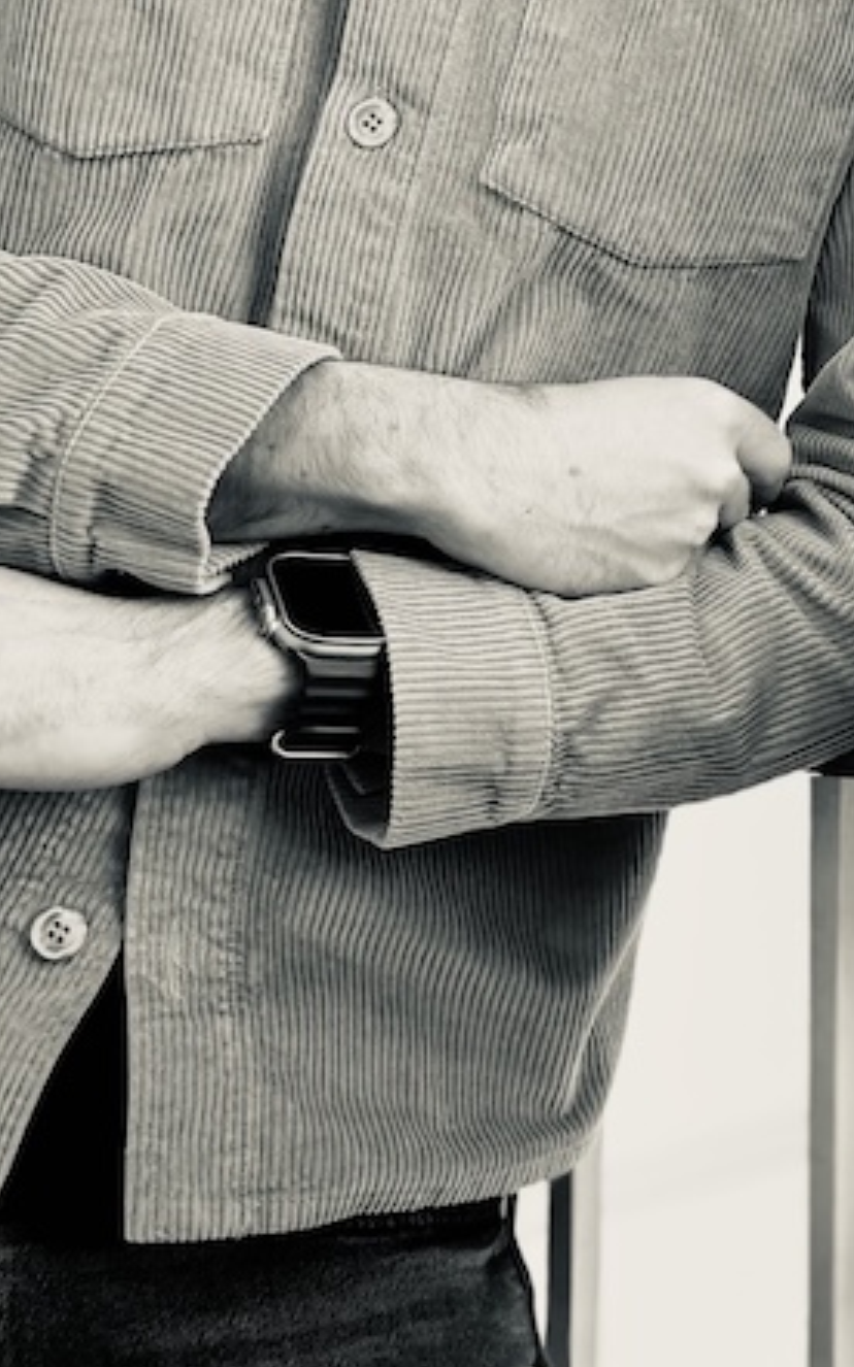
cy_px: 261
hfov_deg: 13.1
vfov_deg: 21.4
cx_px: 1142
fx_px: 3577
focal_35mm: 96
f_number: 1.78
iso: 80
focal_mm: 6.76
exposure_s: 1/539
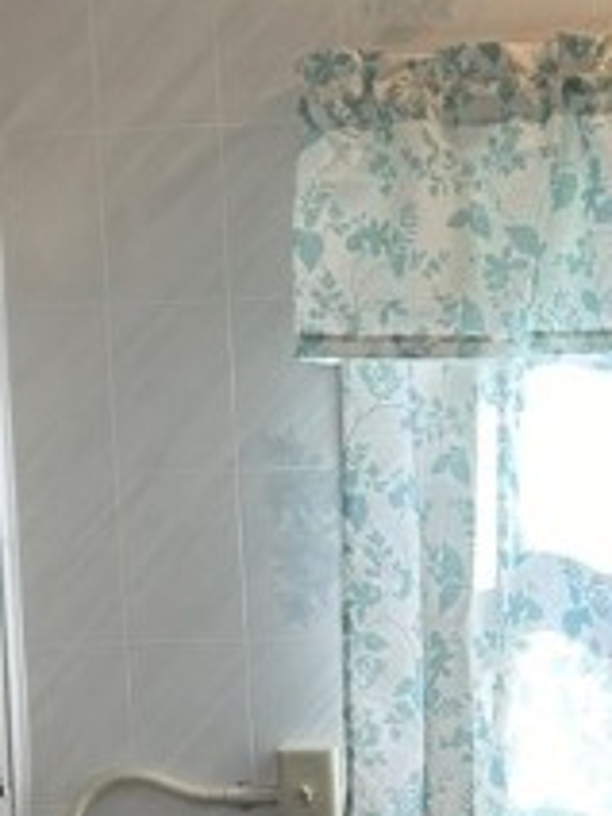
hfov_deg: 15.4
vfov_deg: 20.0
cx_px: 612
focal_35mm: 94
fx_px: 2216
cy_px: 874
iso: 40
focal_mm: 5.7
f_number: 1.5
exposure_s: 1/153
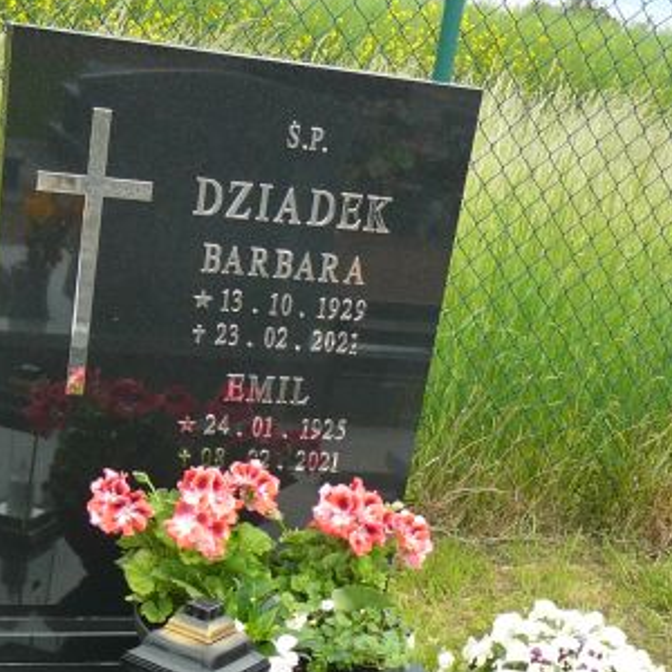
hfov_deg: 26.0
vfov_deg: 24.8
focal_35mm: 66
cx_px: 244
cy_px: 681
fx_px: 1450
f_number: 2.8
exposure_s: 1/400
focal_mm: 5.2
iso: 80
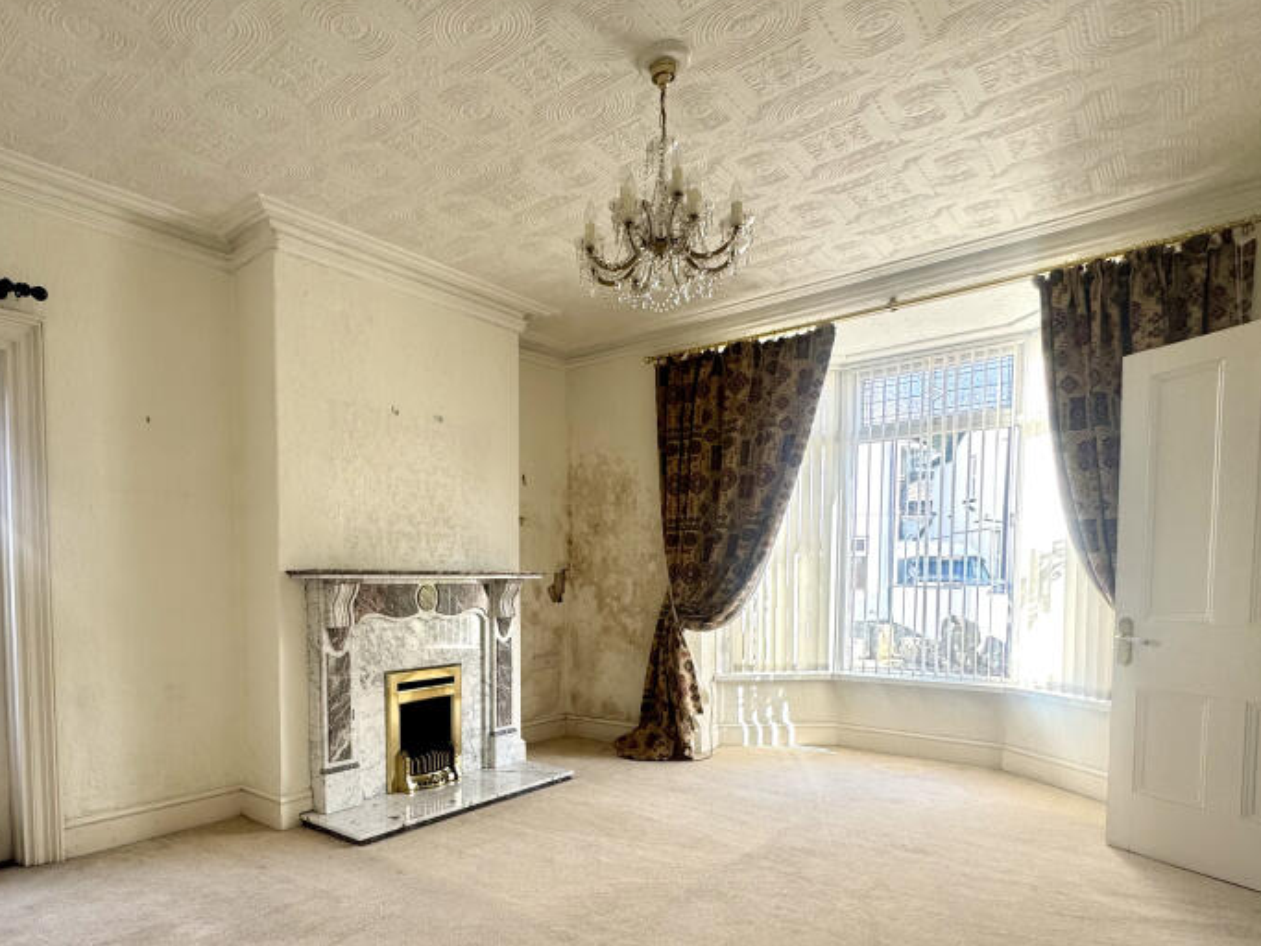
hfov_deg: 77.1
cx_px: 447
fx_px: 765
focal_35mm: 21
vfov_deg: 62.0
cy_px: 623
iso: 40
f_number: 2.2
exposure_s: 1/119
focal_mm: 2.22
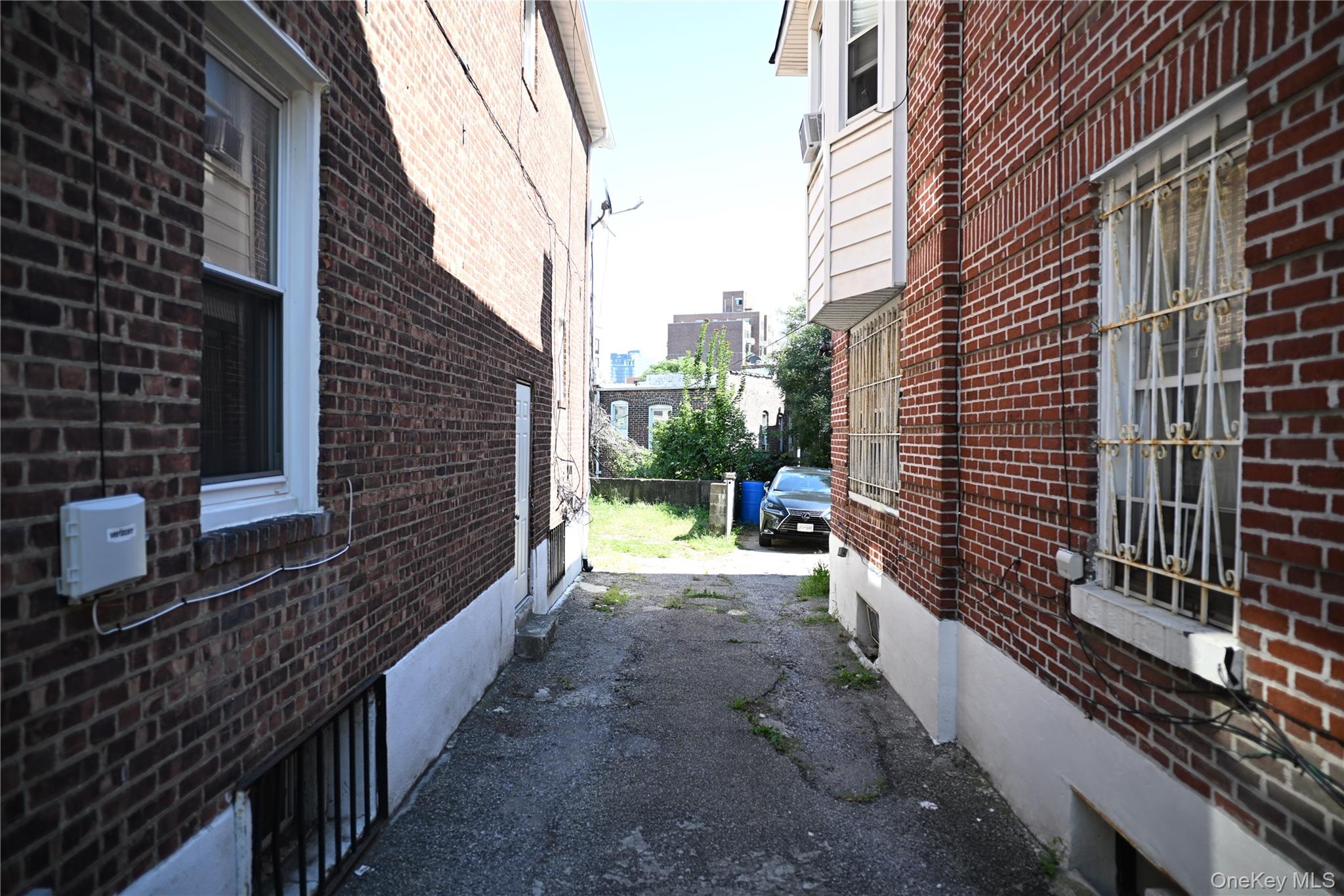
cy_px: 448
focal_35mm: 20
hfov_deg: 84.0
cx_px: 672
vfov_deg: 61.9
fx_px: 747
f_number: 2.8
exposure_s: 1/640
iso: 250
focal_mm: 20
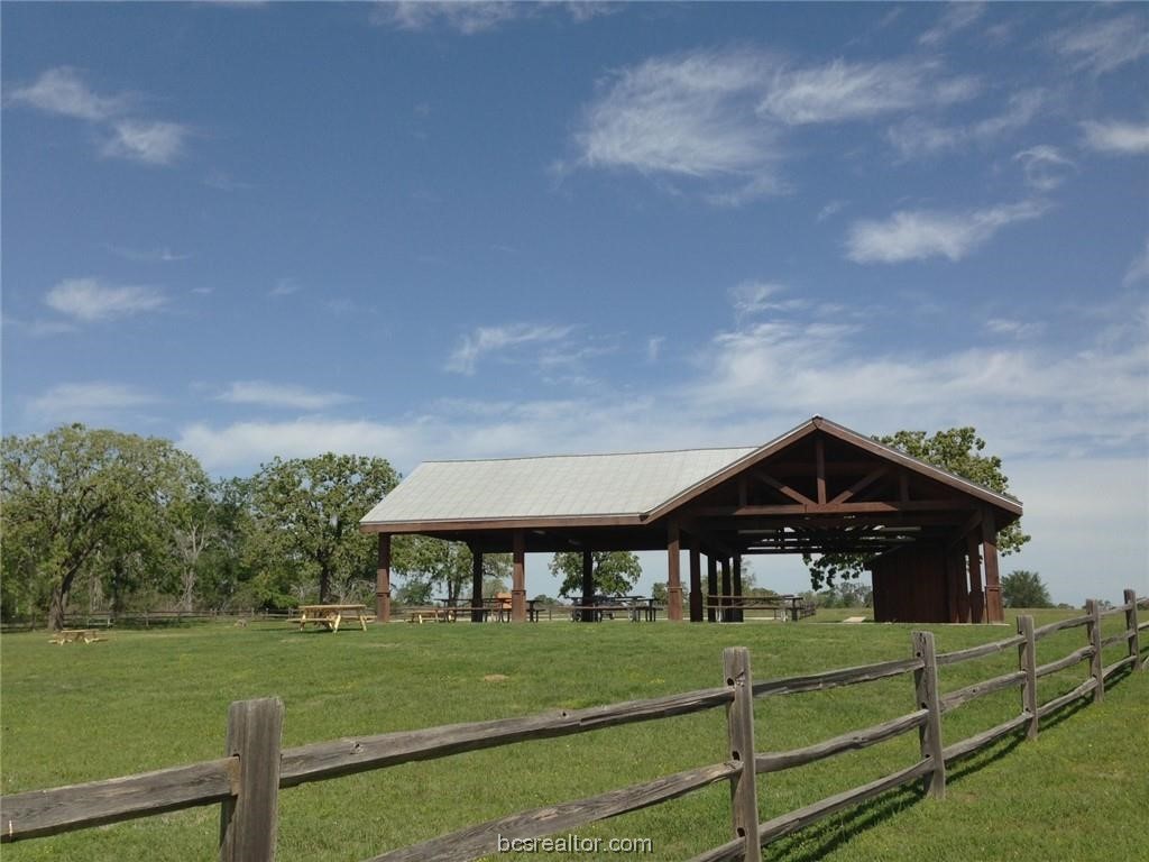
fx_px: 1095
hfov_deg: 55.4
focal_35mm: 33
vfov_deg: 42.9
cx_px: 574
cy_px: 431
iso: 50
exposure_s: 1/2088
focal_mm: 4.13
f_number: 2.4
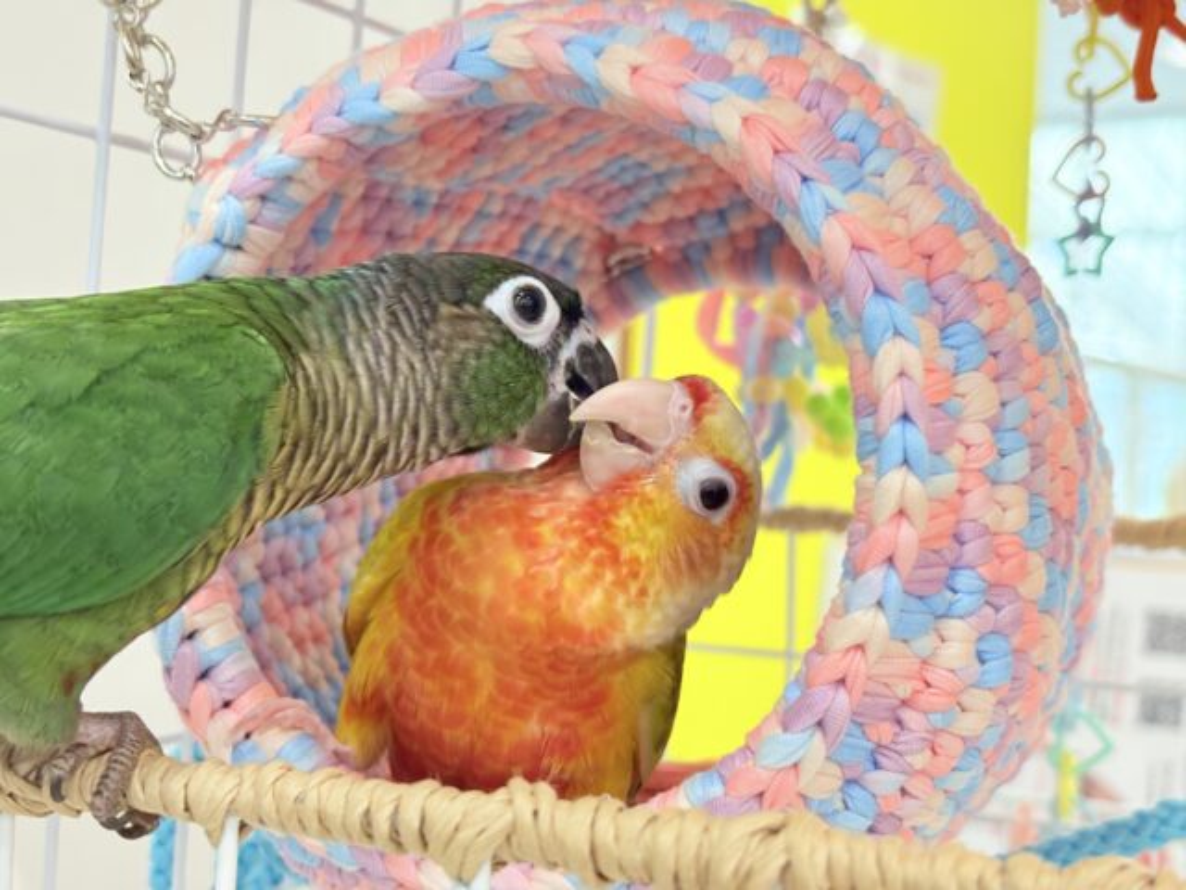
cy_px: 445
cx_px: 593
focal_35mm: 52
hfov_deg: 36.8
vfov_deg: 28.0
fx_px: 1782
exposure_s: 1/100
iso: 160
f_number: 1.6
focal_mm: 5.96
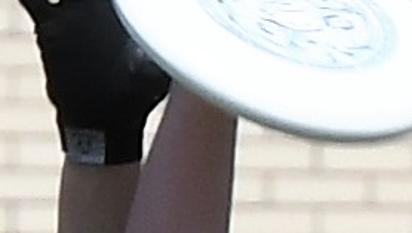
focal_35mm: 1622
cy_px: 460
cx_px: 422
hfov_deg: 1.3
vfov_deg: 0.8
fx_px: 17737
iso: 400
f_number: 11
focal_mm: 200
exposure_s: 1/800
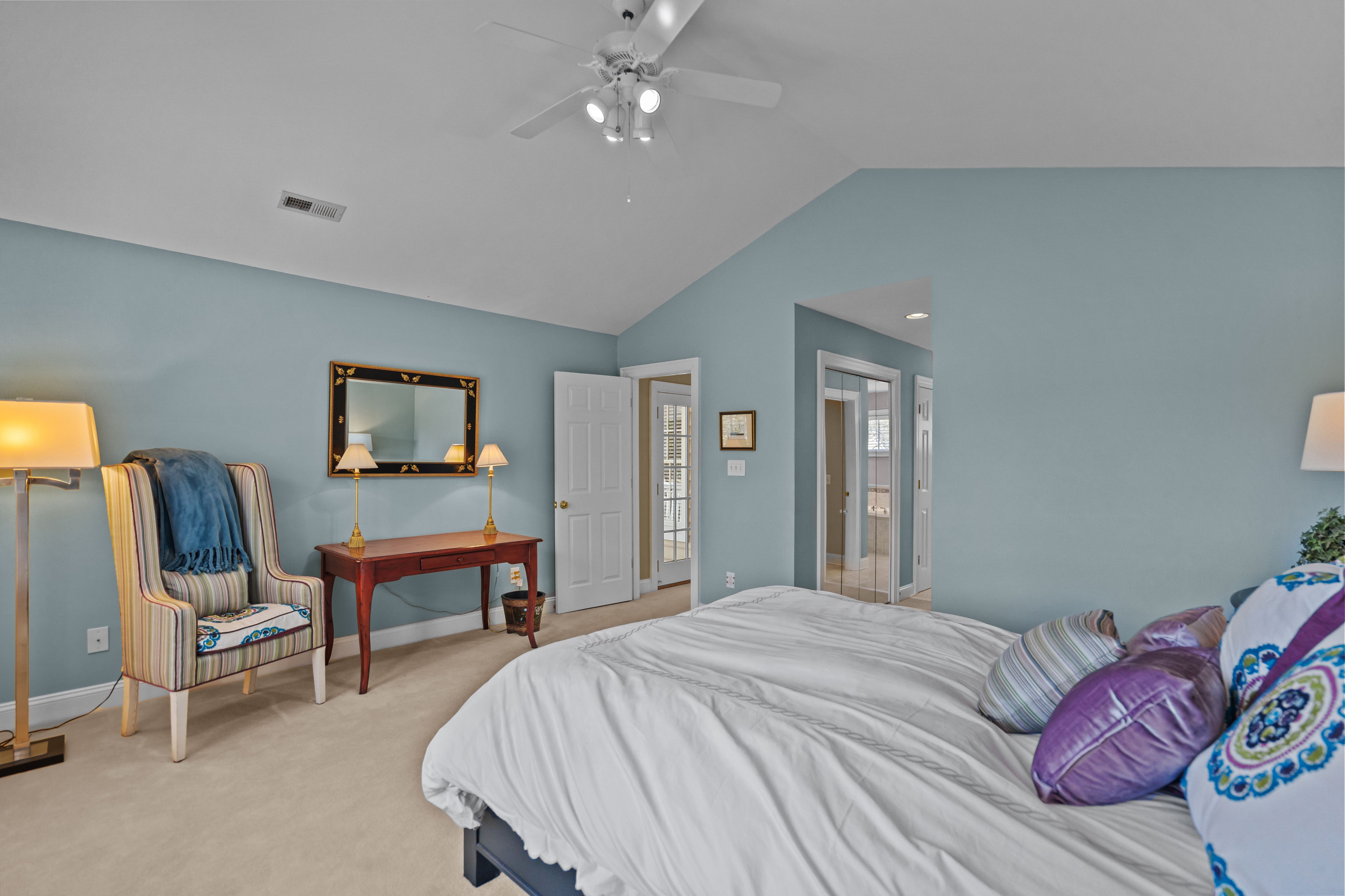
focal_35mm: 16
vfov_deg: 73.7
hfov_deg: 96.7
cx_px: 672
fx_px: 598
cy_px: 448
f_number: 4
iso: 500
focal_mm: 16
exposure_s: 1/15
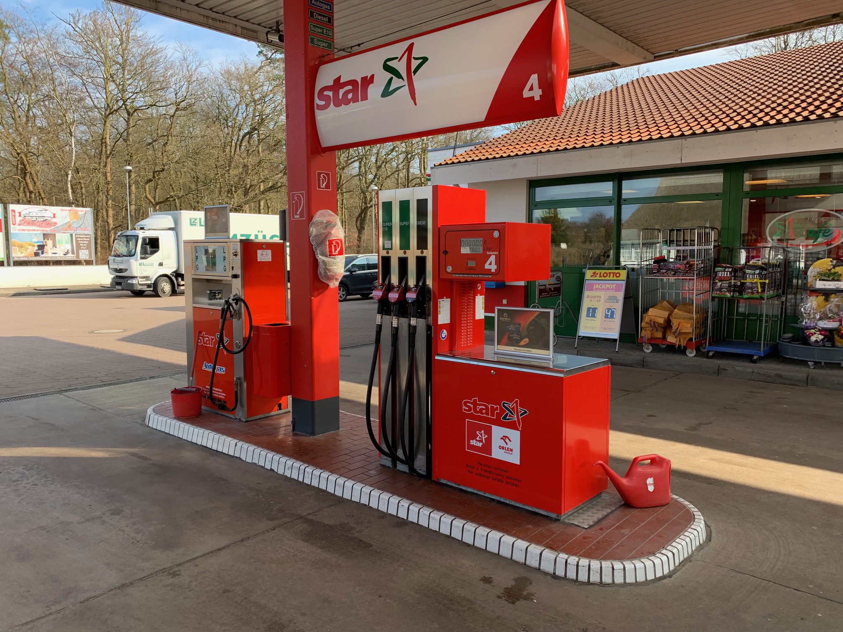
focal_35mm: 26
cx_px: 422
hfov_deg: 67.3
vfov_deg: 53.1
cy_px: 316
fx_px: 633
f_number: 1.8
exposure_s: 1/431
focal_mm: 4.25
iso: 25
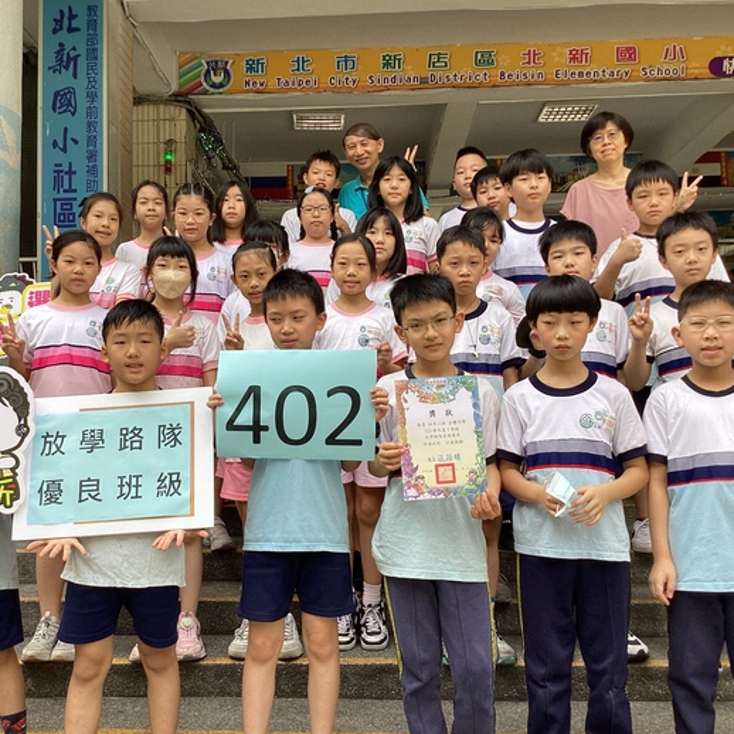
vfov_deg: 44.9
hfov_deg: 44.8
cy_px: 363
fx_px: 888
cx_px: 324
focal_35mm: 37
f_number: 2.4
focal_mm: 3.3
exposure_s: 1/231
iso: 25
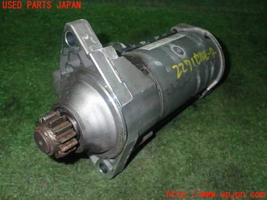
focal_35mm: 36
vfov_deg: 39.7
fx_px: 278
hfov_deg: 51.4
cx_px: 134
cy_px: 100
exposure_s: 1/40
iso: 400
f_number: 7.1
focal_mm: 6.37
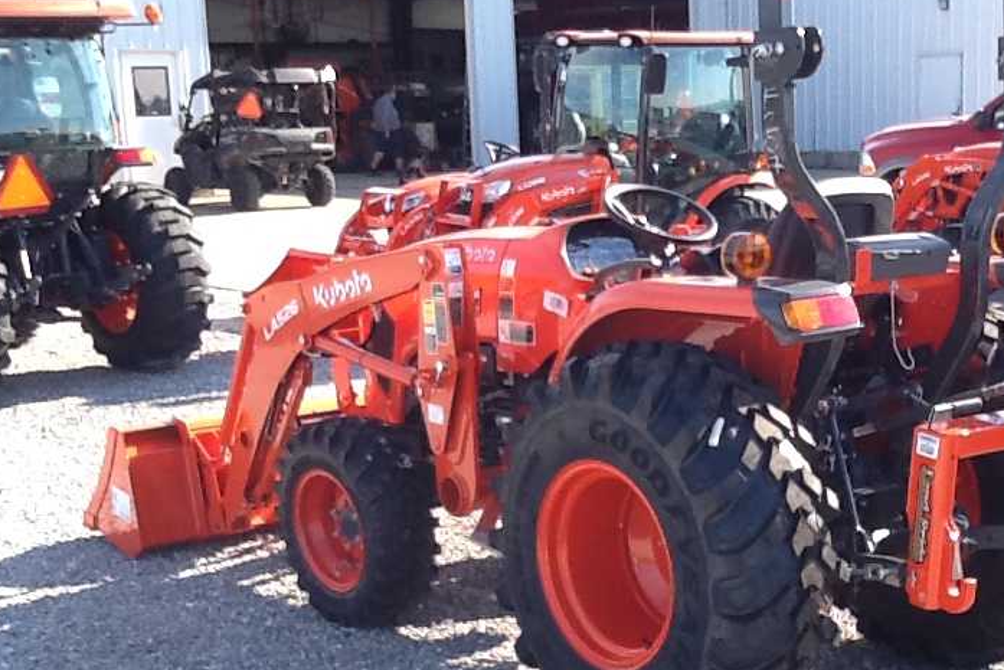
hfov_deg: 31.6
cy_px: 500
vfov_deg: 21.4
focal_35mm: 63
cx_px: 681
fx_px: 1757
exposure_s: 1/334
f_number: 2.4
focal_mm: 2.03
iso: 40
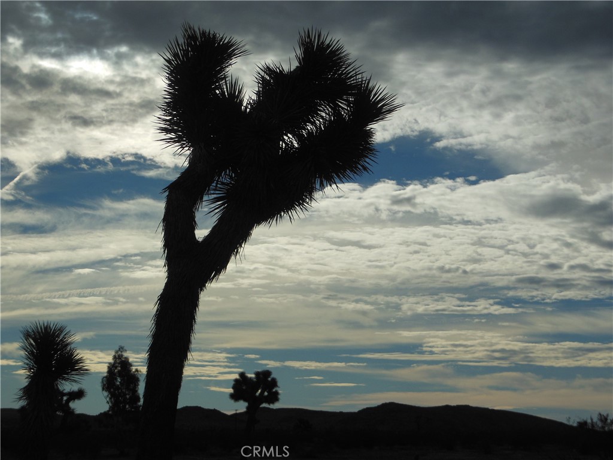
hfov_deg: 25.7
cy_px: 230
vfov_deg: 19.4
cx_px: 306
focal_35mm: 76
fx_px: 1346
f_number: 8.9
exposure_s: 1/1500
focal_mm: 13.6
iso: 125
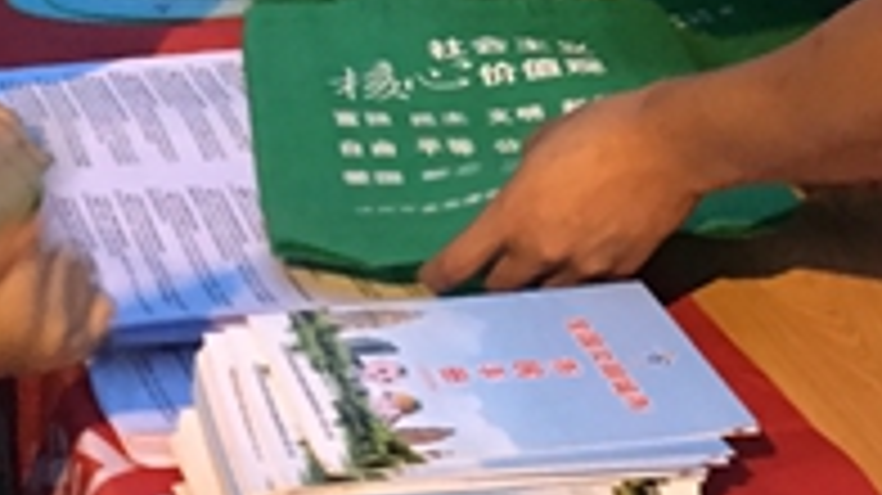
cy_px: -234
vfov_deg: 11.3
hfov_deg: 20.8
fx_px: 2408
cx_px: 387
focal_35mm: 103
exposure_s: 1/4
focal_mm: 4.15
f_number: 2.2
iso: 100
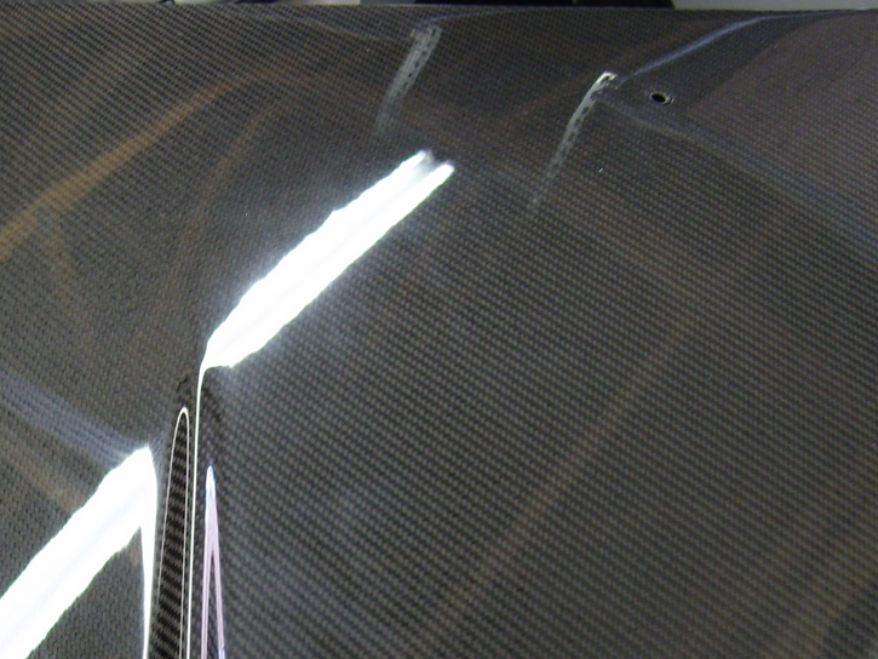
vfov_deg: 24.1
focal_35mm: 60
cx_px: 202
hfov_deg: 31.5
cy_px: 502
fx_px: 1522
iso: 160
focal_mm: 7.3
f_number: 2.8
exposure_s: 1/40
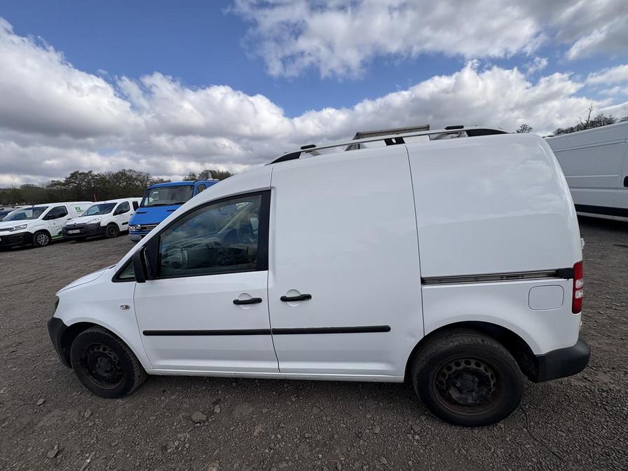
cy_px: 236
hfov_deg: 102.1
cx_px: 314
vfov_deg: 85.7
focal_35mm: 14
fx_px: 254
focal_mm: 2.22
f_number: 2.2
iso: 50
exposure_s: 1/1976
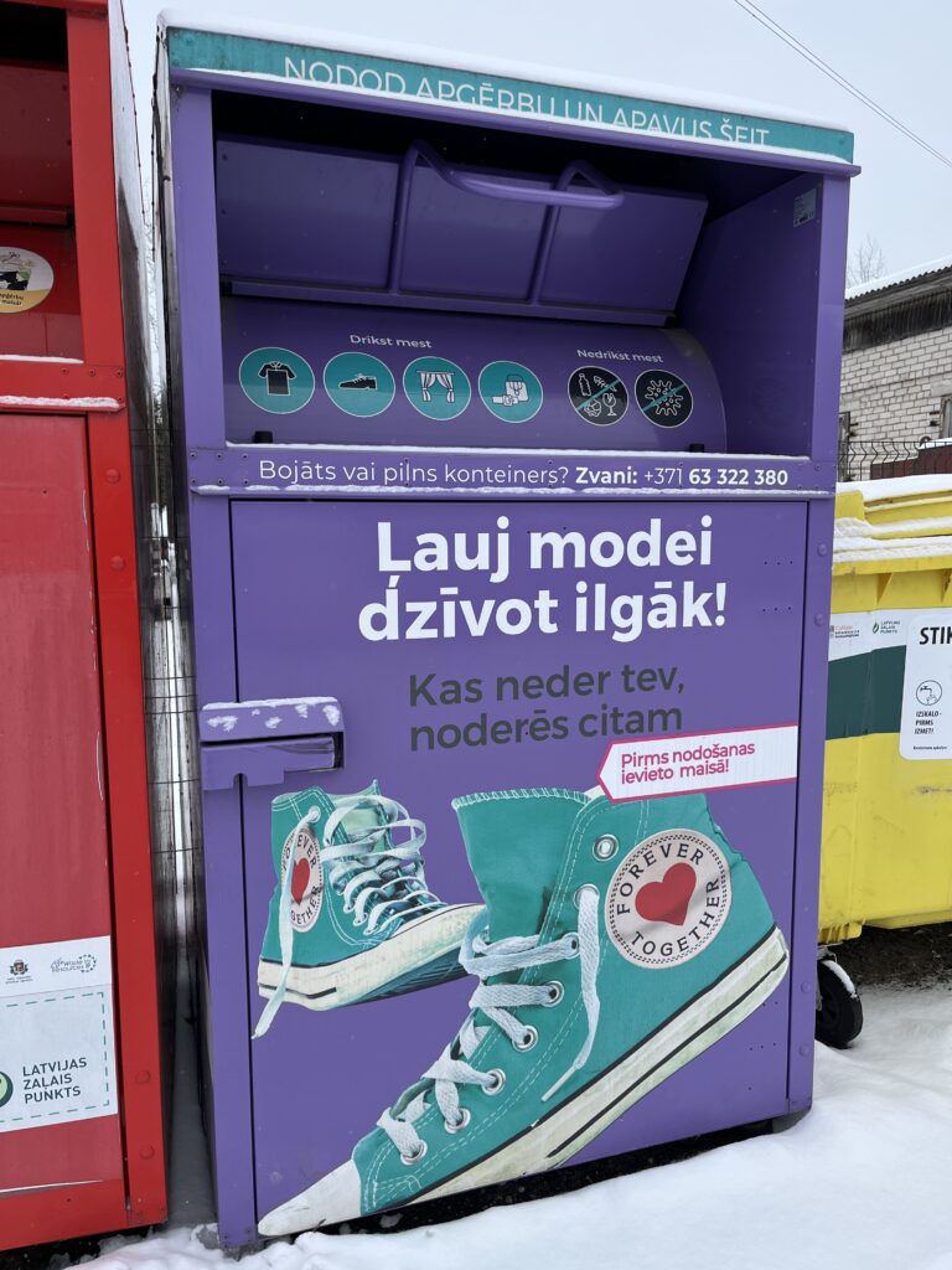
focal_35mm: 26
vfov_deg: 67.3
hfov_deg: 53.1
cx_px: 476
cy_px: 635
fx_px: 953
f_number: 1.6
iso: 50
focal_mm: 5.1
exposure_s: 1/1294
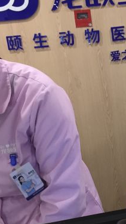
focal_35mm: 59
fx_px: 350
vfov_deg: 35.3
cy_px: 133
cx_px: 145
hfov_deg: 19.4
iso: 50
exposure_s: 1/33
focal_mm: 4.15
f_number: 2.2
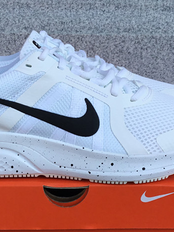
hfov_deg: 24.3
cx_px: 63
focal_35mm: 60
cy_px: 161
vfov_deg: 31.8
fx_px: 402
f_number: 2.4
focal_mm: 3.3
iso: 25
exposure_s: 1/536
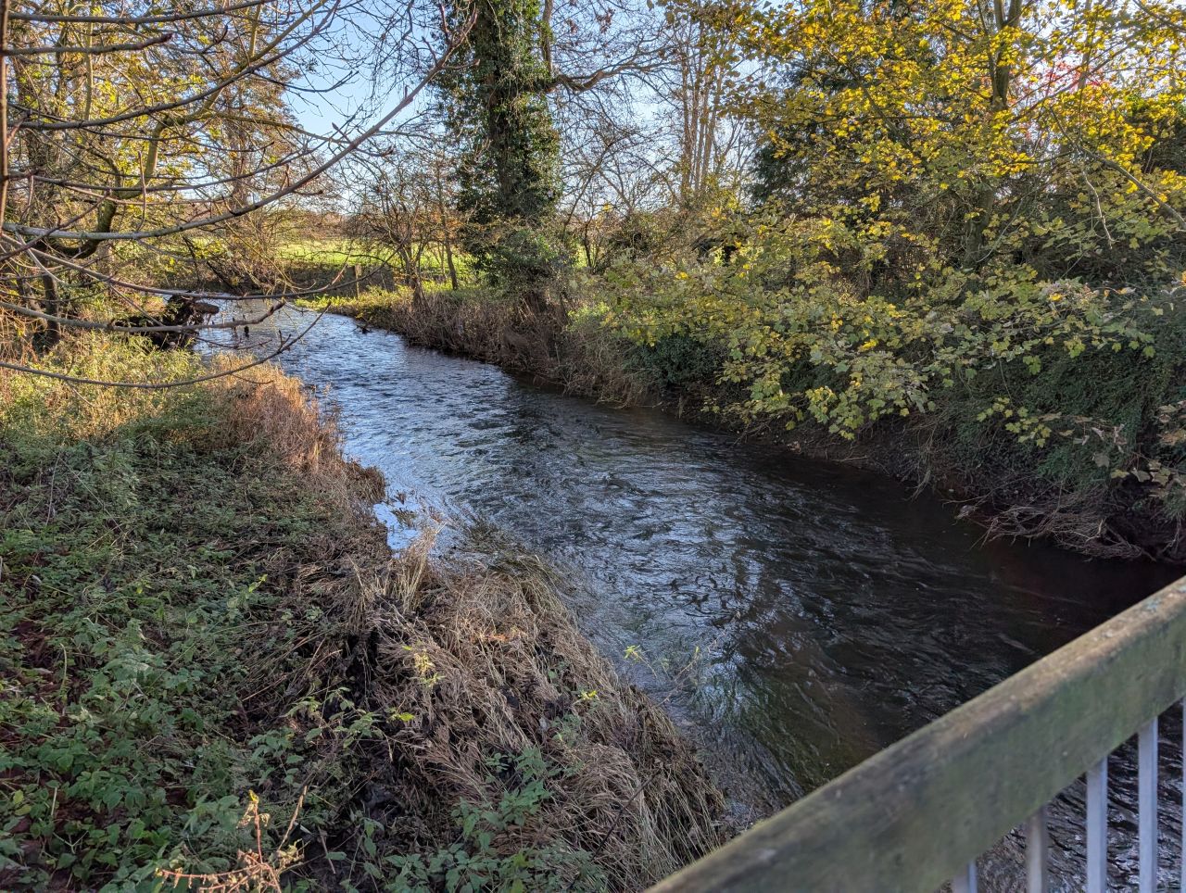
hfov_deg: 71.5
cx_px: 593
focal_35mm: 24
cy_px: 446
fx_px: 824
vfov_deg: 56.9
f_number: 1.68
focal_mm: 6.9
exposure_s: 1/418
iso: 21
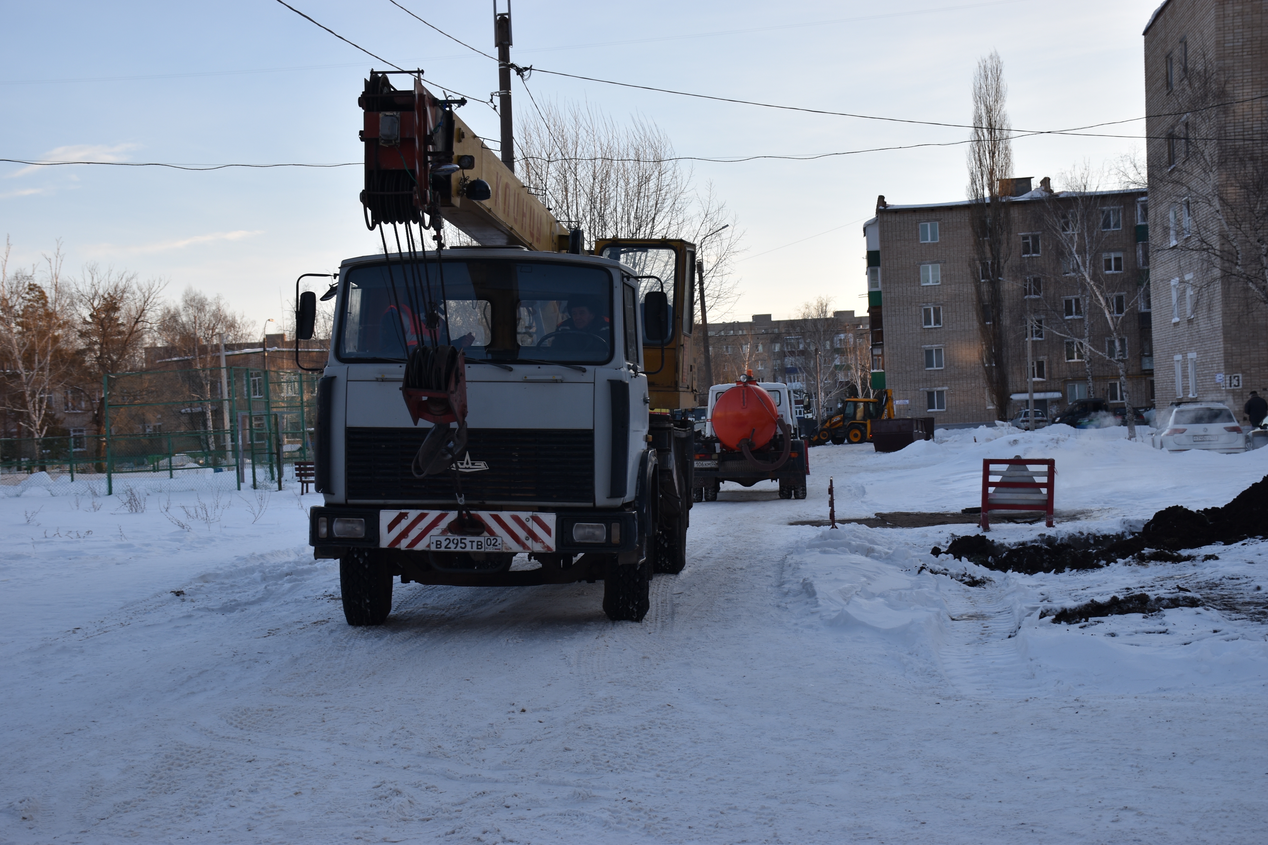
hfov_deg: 41.1
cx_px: 634
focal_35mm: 48
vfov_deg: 28.1
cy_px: 422
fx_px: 1691
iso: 100
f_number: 6.3
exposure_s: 1/160
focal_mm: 32
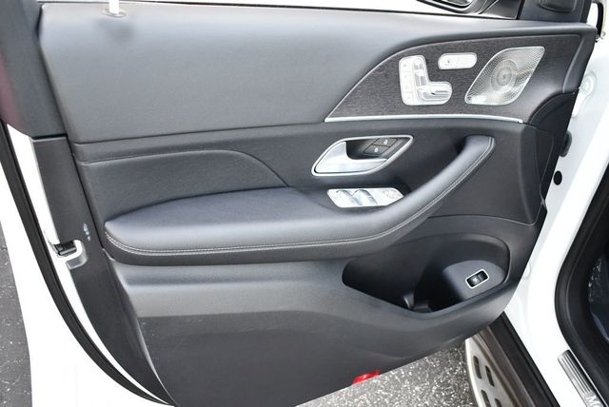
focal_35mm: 36
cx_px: 304
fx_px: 610
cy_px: 204
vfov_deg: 36.9
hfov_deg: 53.1
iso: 800
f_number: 3.5
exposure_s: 1/250
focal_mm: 18
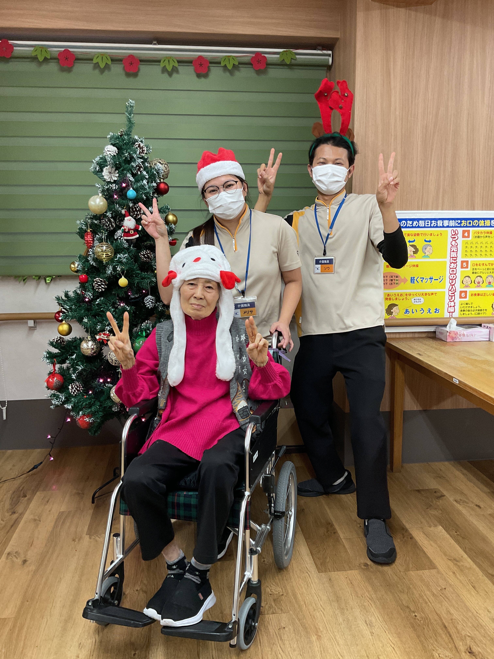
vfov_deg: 61.7
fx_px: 552
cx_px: 247
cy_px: 330
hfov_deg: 48.2
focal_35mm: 29
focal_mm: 3
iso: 64
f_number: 1.8
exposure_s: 1/60
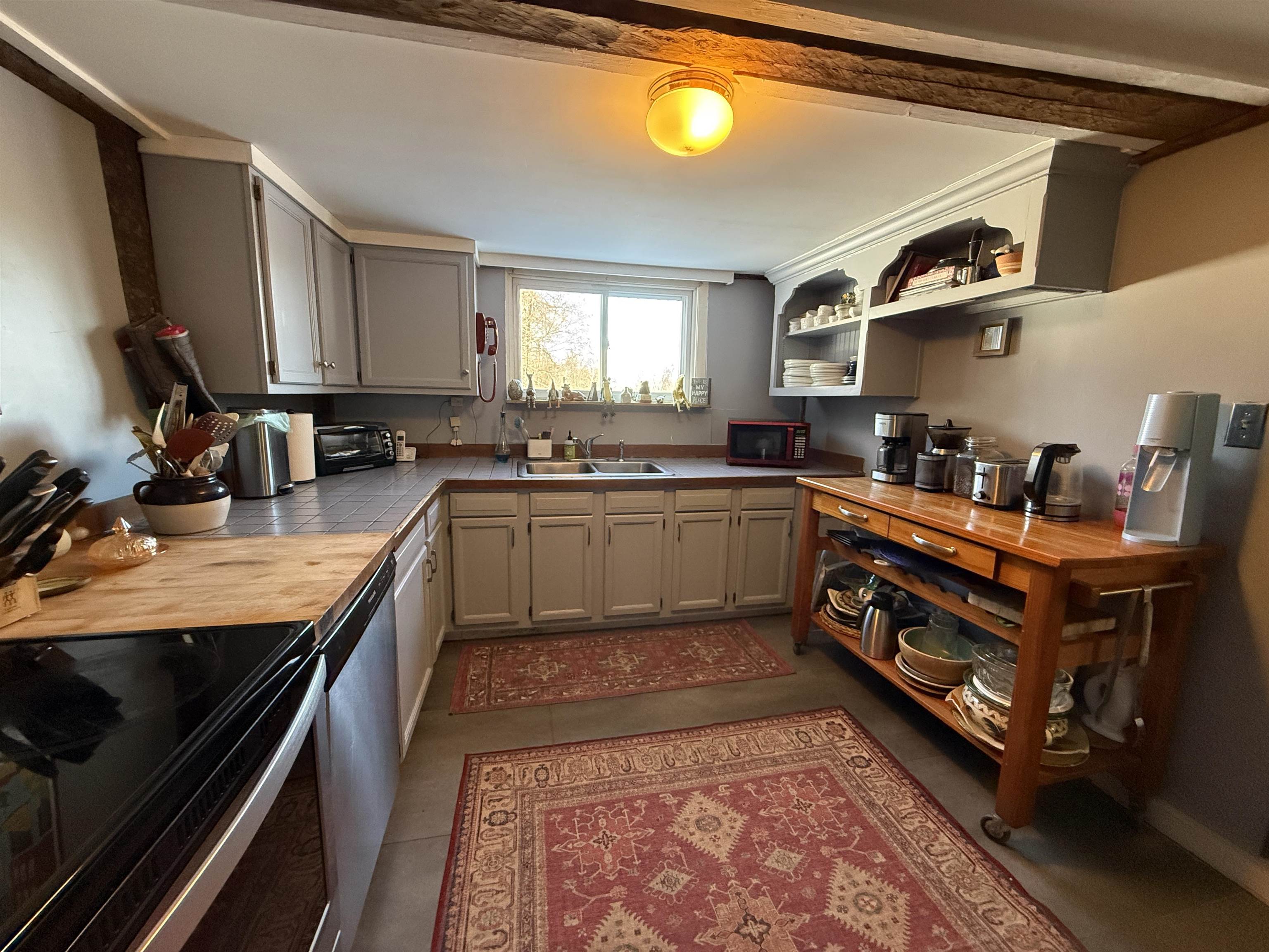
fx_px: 513
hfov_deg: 102.1
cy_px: 476
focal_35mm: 14
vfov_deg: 85.7
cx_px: 634
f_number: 2.2
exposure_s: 1/120
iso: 640
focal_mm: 2.22
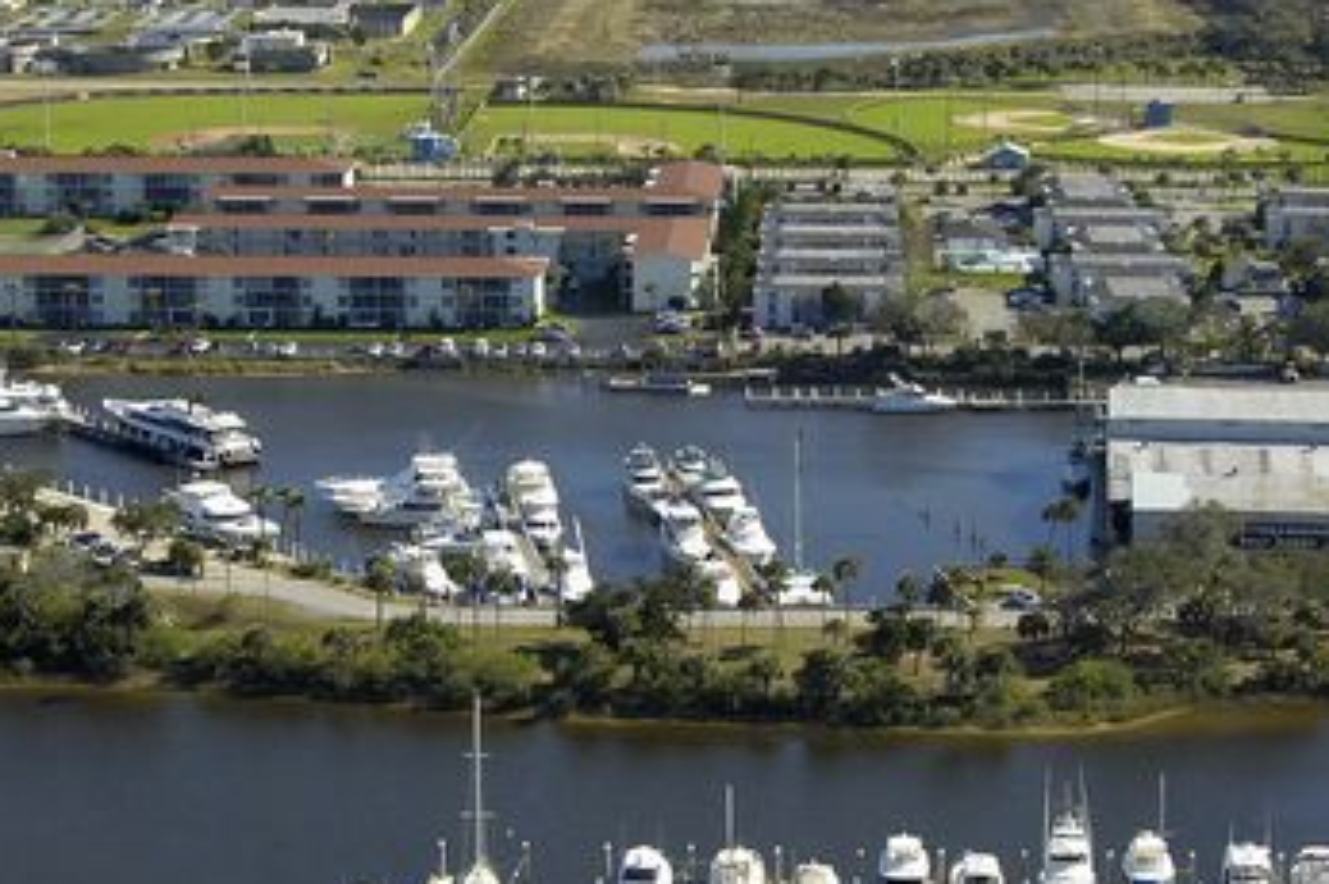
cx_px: 780
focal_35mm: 104
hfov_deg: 19.6
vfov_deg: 13.1
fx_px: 3836
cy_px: 457
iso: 400
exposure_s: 1/1000
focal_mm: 24
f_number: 6.3
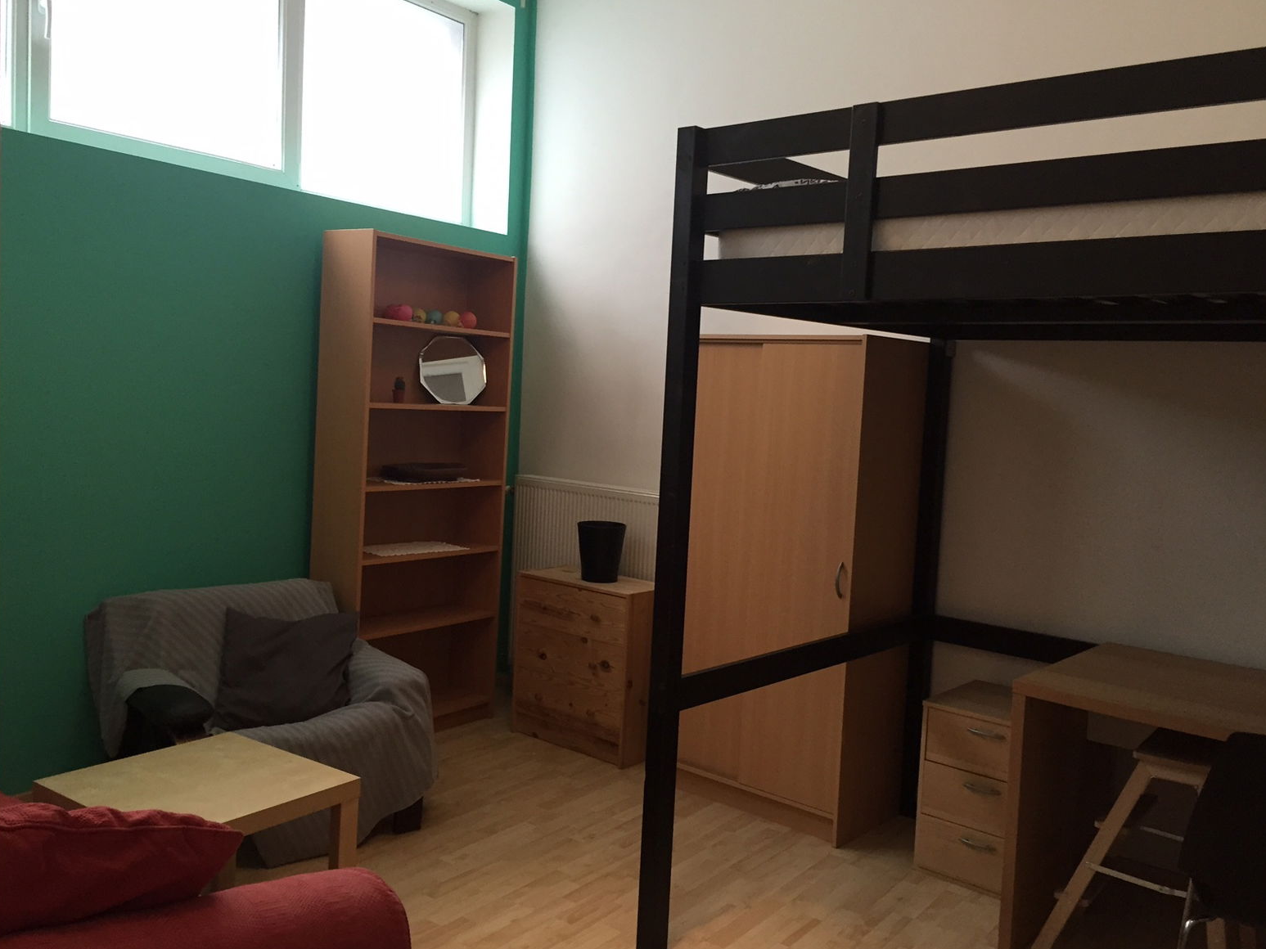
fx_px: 1097
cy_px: 483
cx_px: 634
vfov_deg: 46.8
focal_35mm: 30
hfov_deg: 60.0
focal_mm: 4.15
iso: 125
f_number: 2.2
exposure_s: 1/30
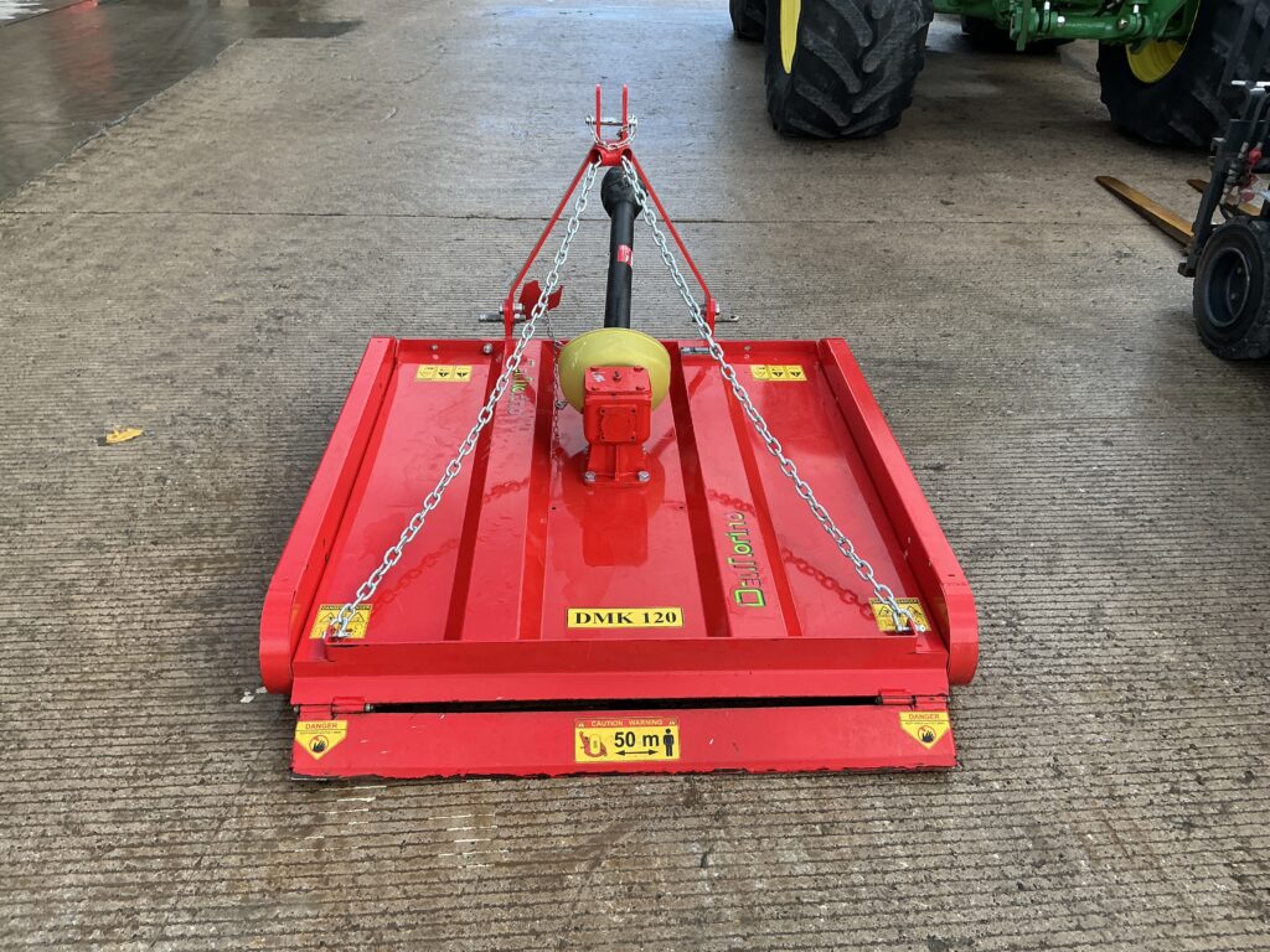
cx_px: 635
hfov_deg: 63.4
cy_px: 476
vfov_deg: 49.7
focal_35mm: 28
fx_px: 1027
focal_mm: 3
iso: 25
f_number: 1.8
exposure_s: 1/360
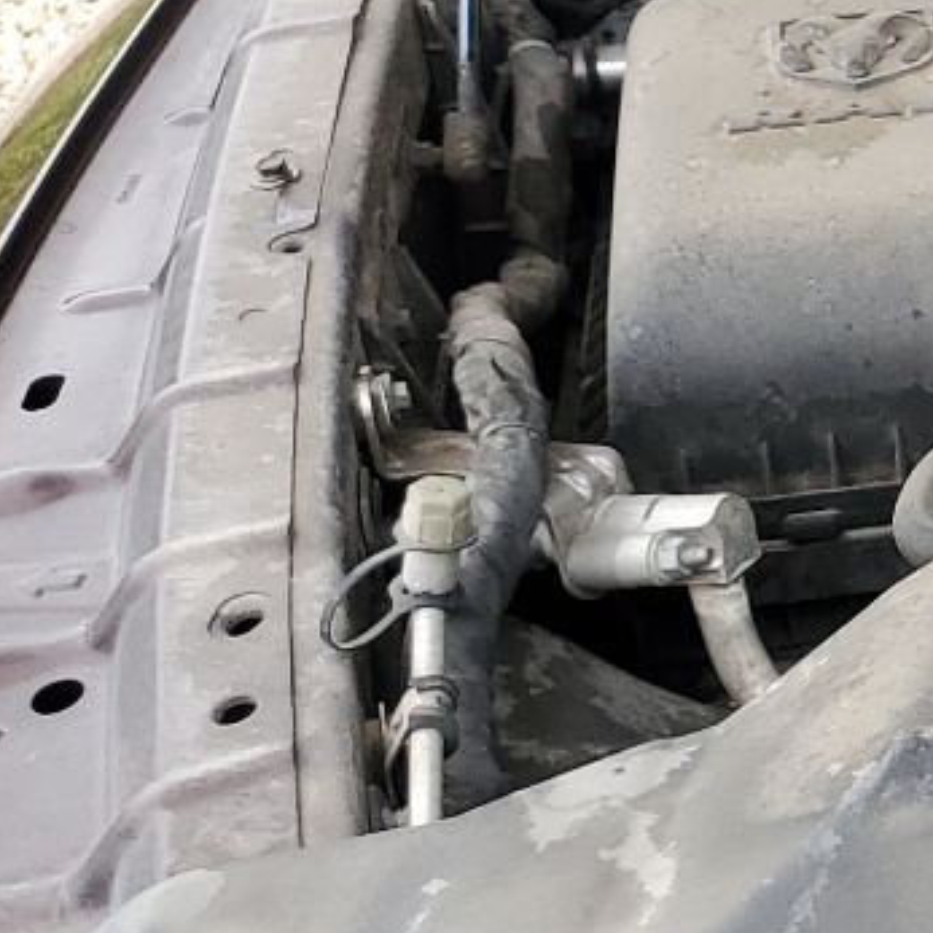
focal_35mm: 106
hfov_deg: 13.3
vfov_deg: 16.4
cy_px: 298
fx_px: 3232
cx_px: 2057
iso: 50
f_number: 1.5
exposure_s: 1/139
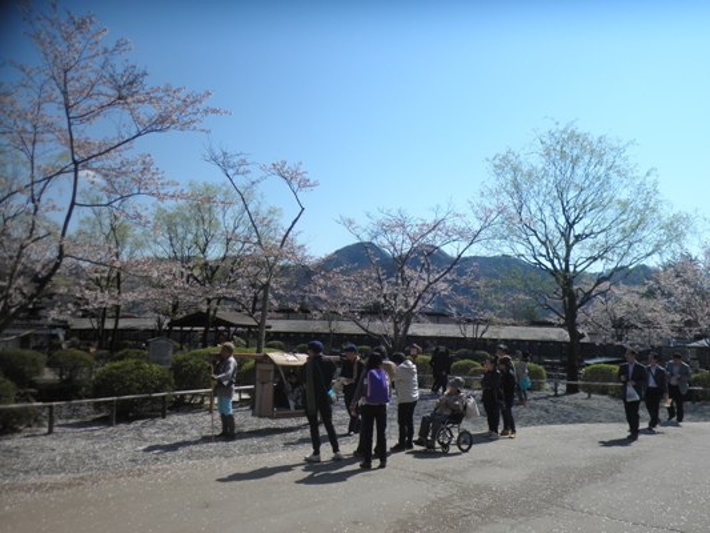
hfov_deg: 67.3
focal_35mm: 26
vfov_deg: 53.1
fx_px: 533
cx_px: 355
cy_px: 266
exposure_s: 1/200
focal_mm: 4.7
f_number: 7.9
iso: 64
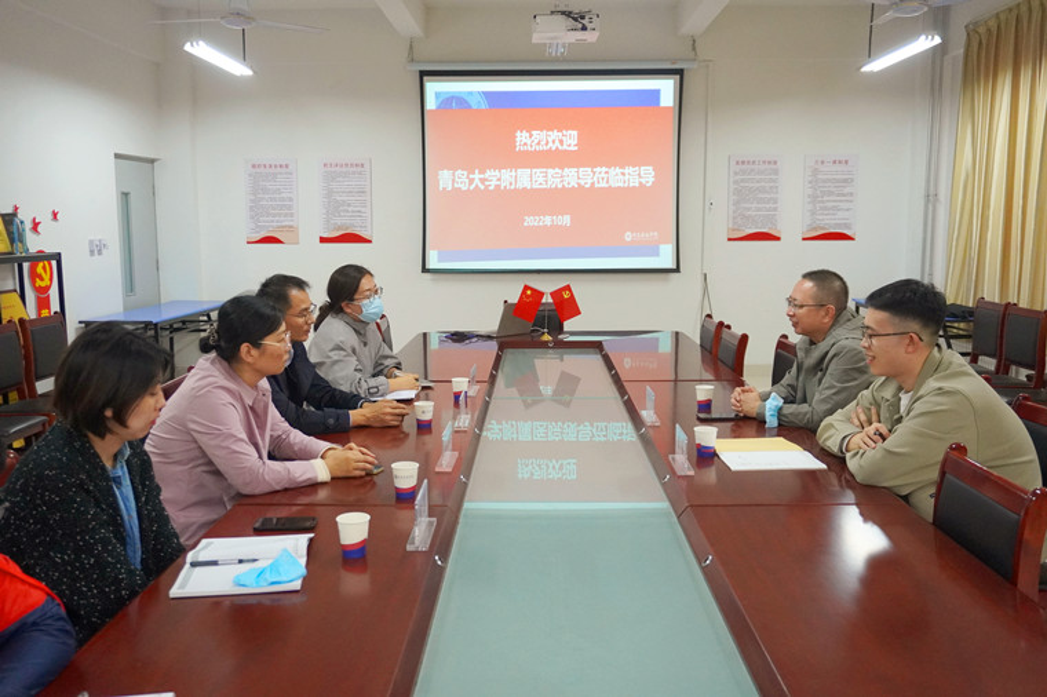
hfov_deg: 59.5
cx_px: 524
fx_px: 916
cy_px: 348
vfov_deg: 41.7
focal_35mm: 32
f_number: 4
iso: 2500
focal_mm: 21
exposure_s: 1/160
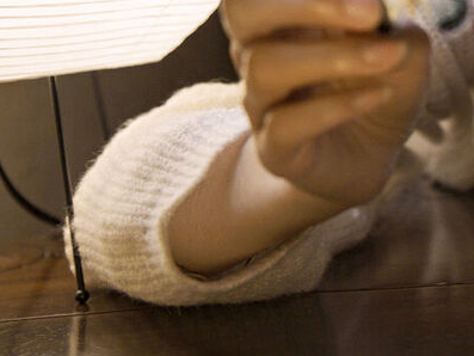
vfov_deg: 12.0
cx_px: 596
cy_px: -39
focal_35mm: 122
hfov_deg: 15.5
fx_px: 1671
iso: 1250
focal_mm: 32
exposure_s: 1/160
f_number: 2.8
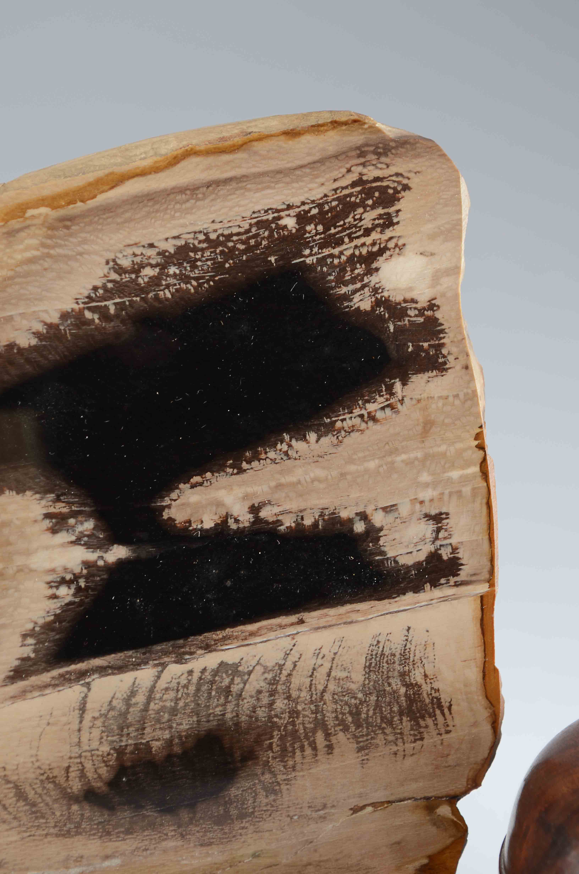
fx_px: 1999
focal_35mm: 82
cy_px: 437
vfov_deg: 24.7
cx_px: 290
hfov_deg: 16.5
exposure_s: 1/80
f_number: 9
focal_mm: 55
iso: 100
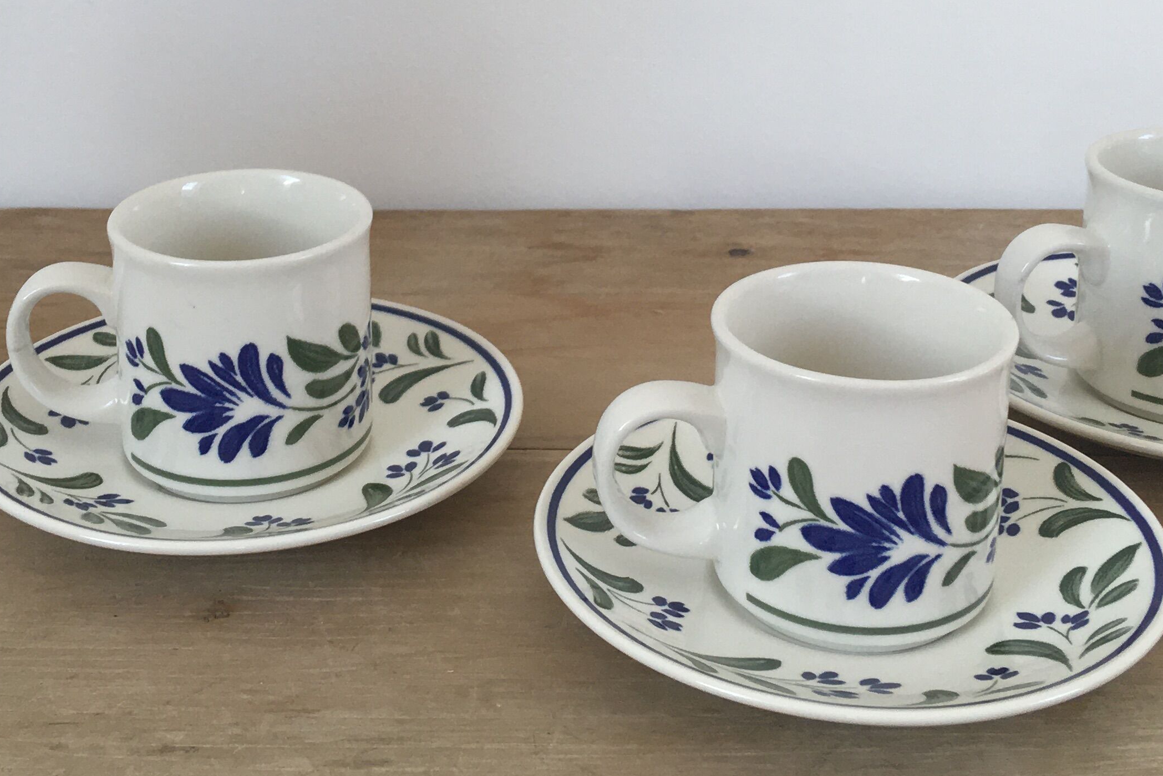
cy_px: 91
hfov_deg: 34.5
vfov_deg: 22.8
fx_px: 1874
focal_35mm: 58
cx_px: 543
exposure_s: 1/100
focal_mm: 4.15
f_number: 2.2
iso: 40
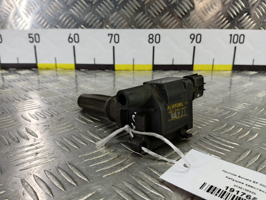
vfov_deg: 51.4
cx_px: 133
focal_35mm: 27
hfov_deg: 65.3
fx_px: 207
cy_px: 100
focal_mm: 4.11
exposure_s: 1/33.3
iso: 112
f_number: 1.6
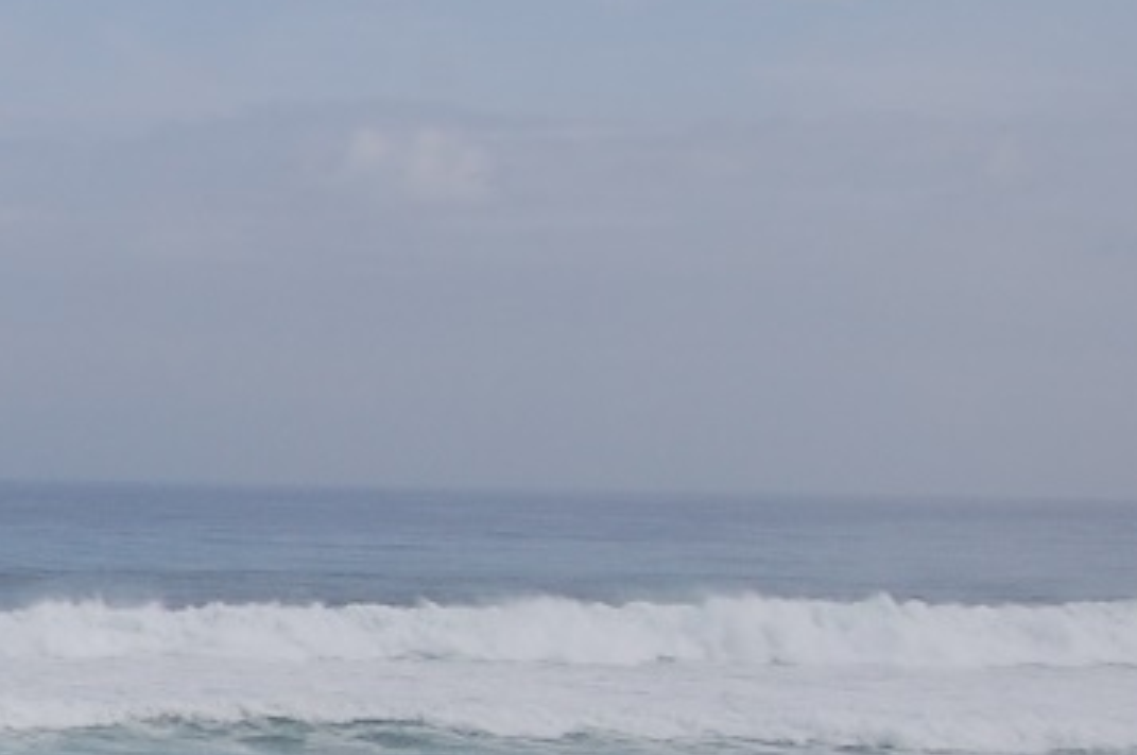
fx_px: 3816
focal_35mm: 121
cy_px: 639
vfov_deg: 11.2
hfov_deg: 13.9
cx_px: -1261
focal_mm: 18
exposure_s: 1/400
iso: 200
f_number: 11
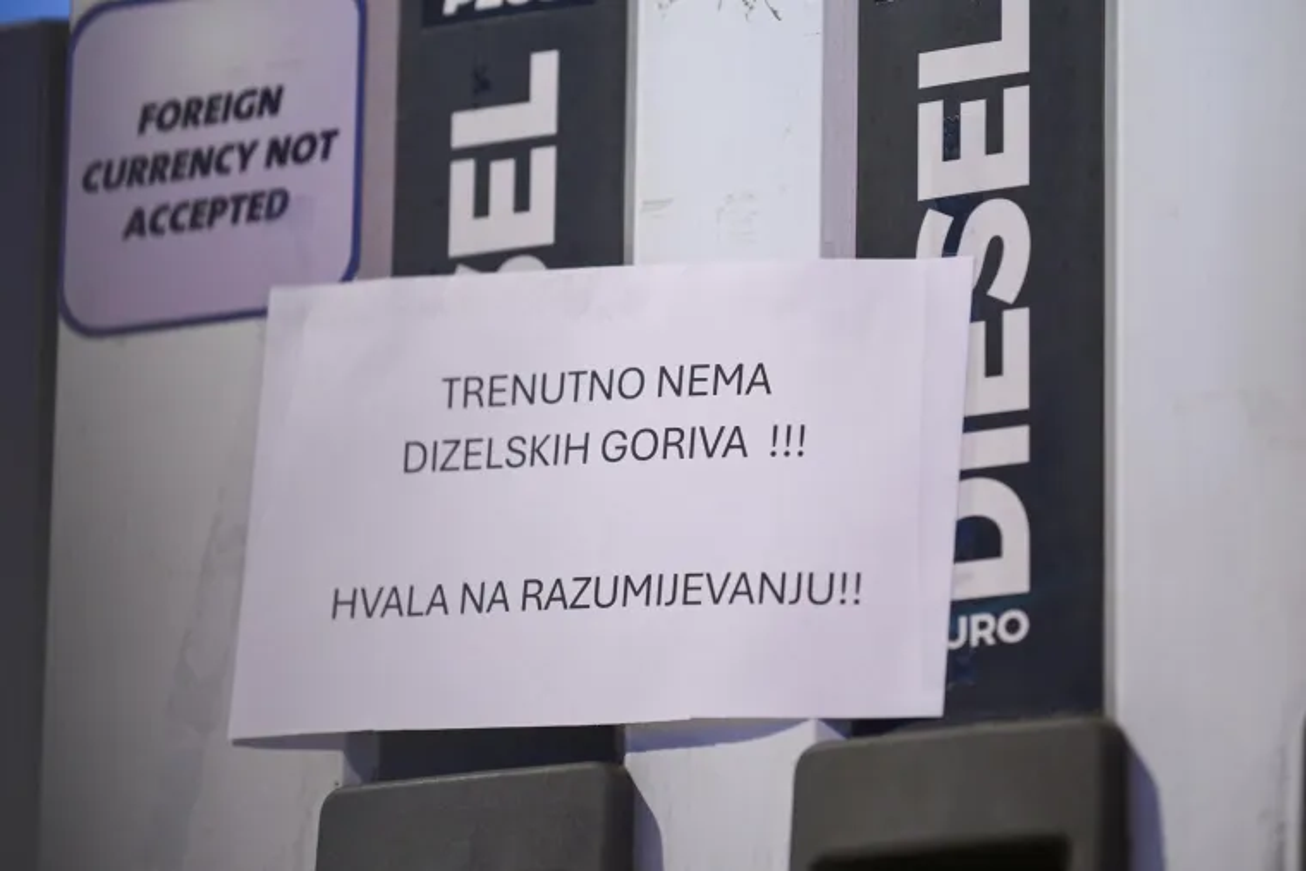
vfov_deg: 6.9
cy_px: 436
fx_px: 7256
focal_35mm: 200
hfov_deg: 10.3
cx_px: 653
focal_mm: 200
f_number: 2.8
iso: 1250
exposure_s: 1/60
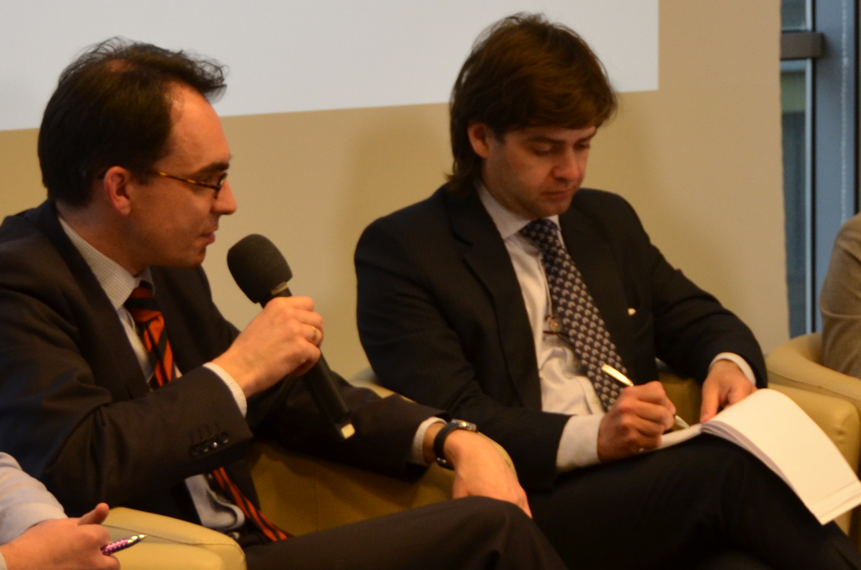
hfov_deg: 13.1
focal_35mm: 156
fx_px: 3723
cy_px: 71
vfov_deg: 8.7
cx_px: 660
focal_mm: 42
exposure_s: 1/60
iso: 640
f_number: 4.5
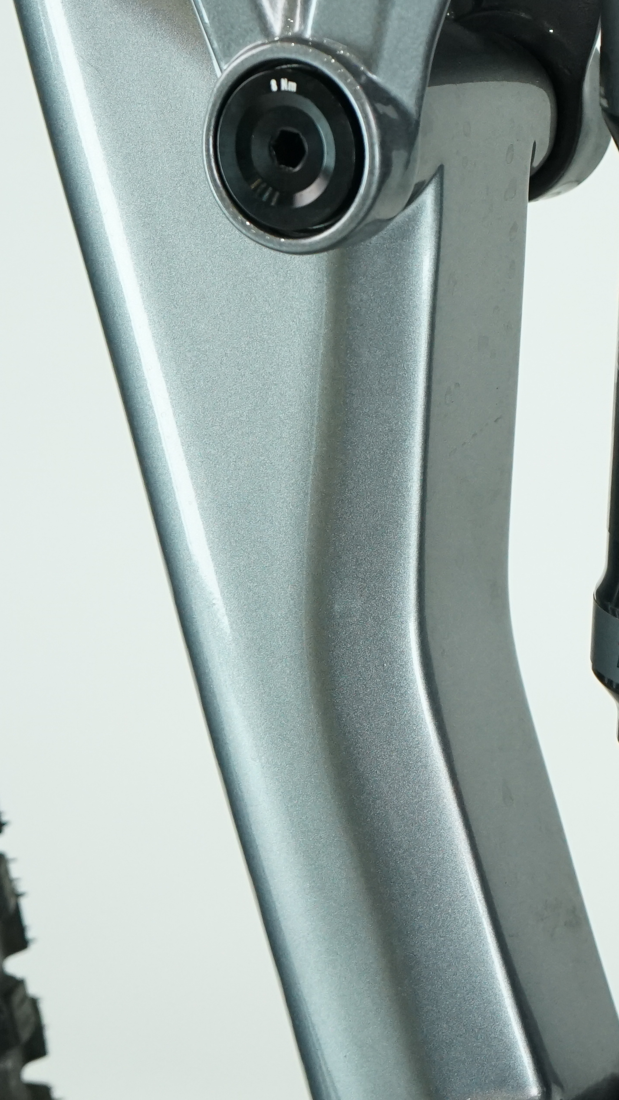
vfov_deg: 18.0
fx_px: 3472
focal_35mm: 119
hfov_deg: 10.0
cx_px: 789
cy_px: 432
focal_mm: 48
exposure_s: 1/200
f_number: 5.6
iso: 1600
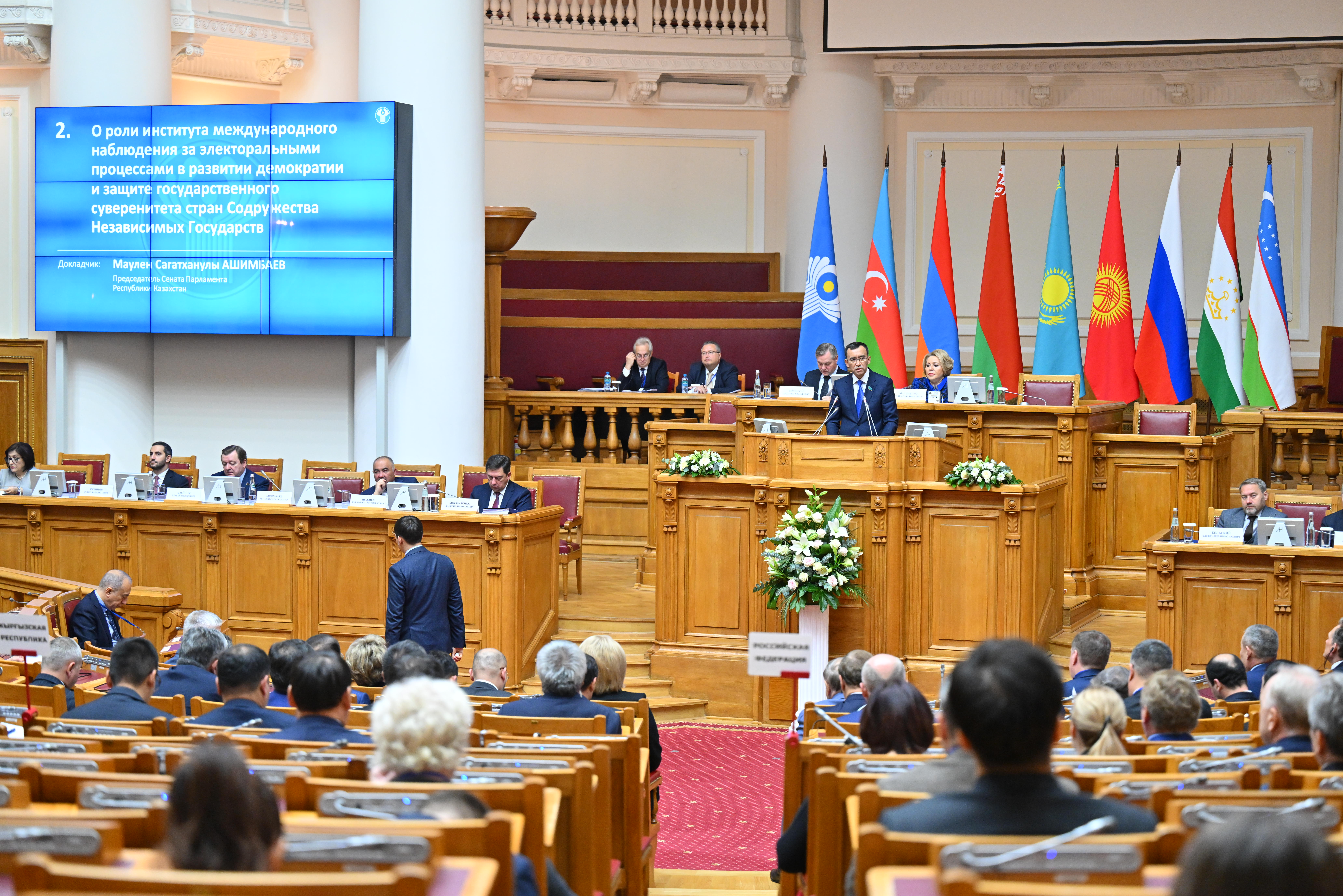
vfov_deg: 19.5
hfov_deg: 28.8
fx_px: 2611
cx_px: 672
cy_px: 448
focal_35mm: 70
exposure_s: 1/400
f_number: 2.8
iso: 2000
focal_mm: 70
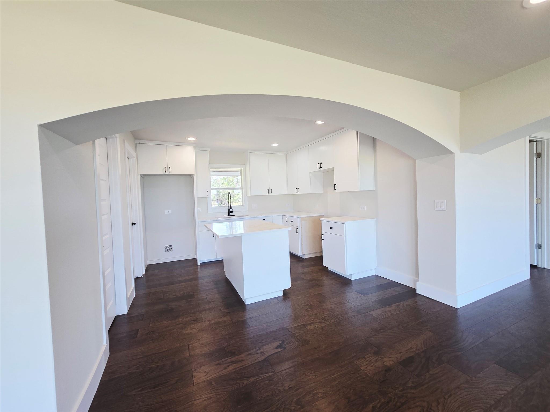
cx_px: 275
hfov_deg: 106.2
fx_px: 207
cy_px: 206
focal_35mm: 13
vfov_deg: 89.9
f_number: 2.2
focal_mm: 2.2
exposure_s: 1/60
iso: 64
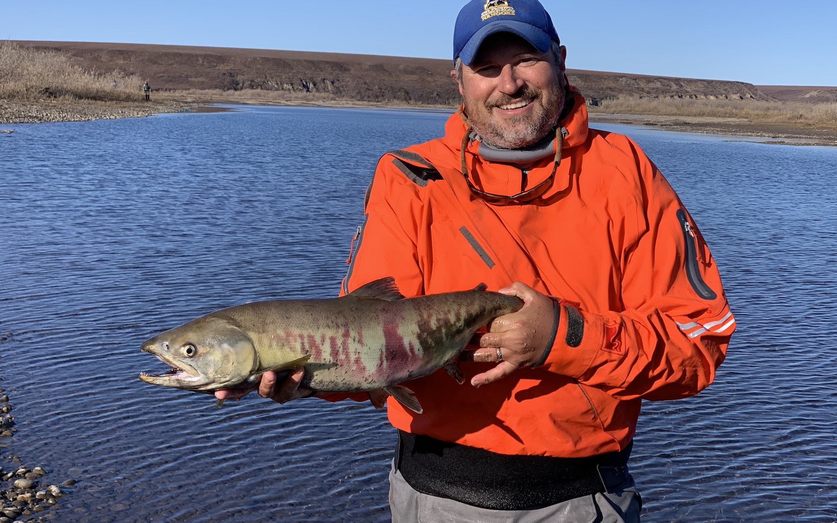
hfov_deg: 36.3
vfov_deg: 23.1
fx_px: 1277
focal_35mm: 56
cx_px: 419
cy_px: 237
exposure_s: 1/872
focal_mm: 6
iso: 16
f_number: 2.4
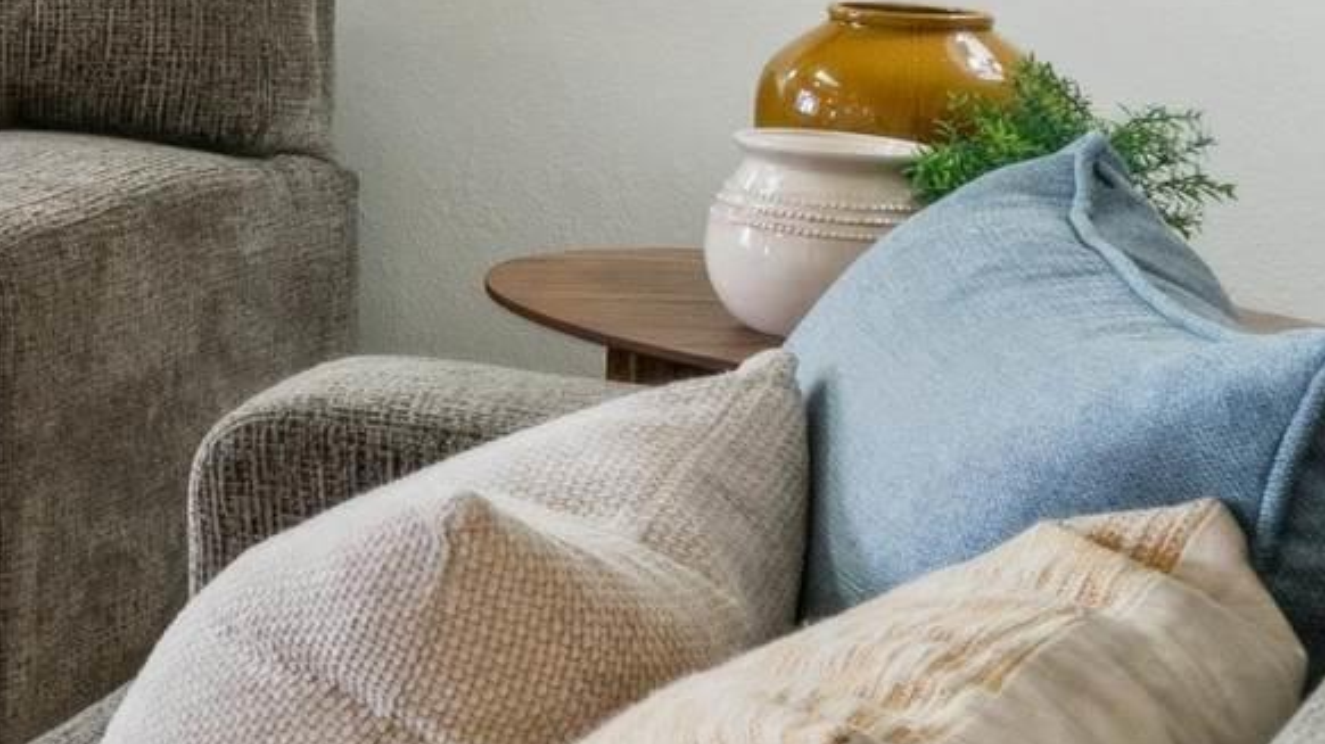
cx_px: -1840
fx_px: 3071
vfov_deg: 13.0
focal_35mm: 87
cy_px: -412
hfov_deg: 14.9
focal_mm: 15.8
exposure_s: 1/8
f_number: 13
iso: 400
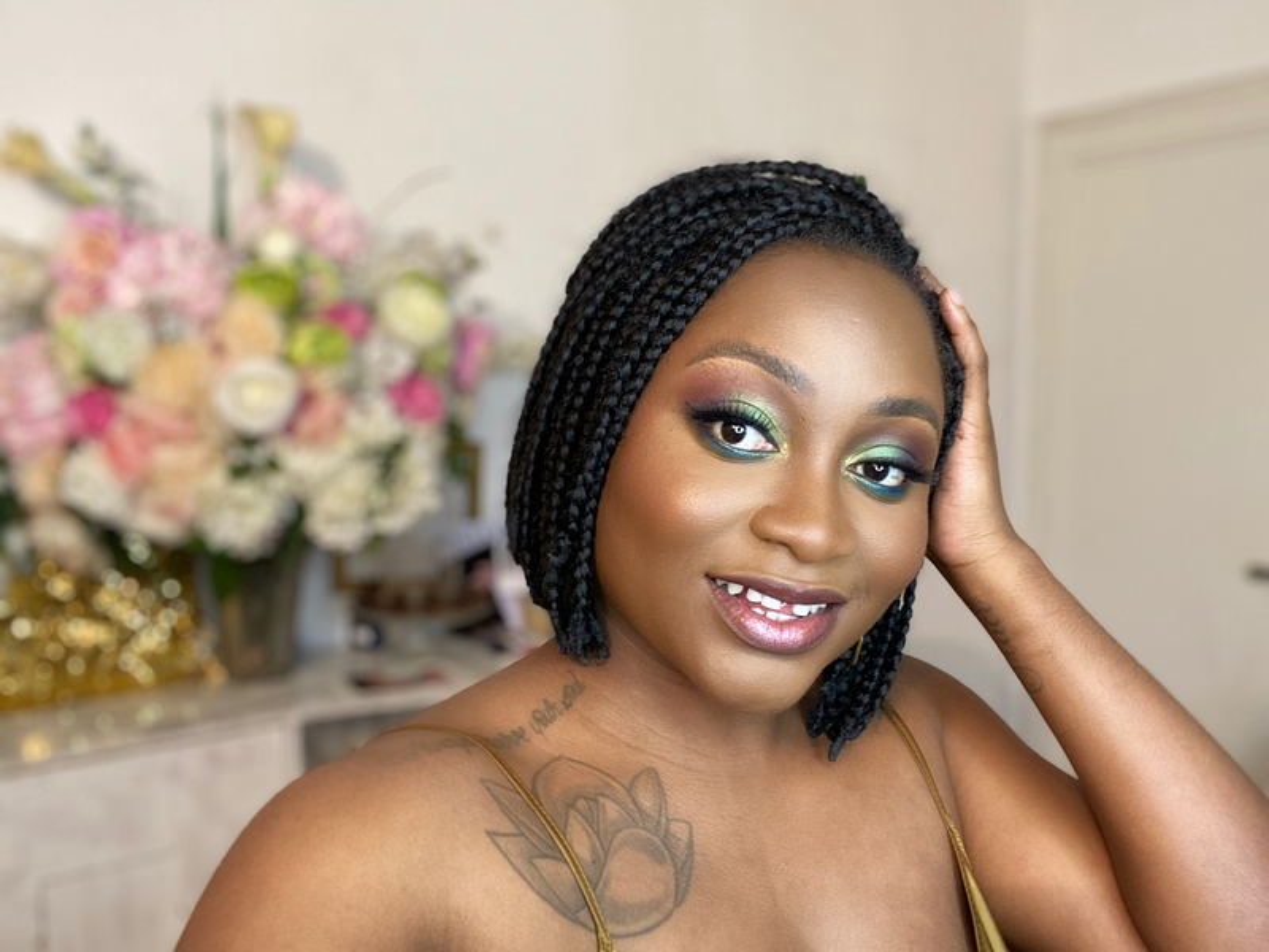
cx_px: 634
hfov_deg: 60.0
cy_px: 476
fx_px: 1100
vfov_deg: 46.8
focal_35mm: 30
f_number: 2.2
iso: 100
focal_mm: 2.71
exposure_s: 1/50
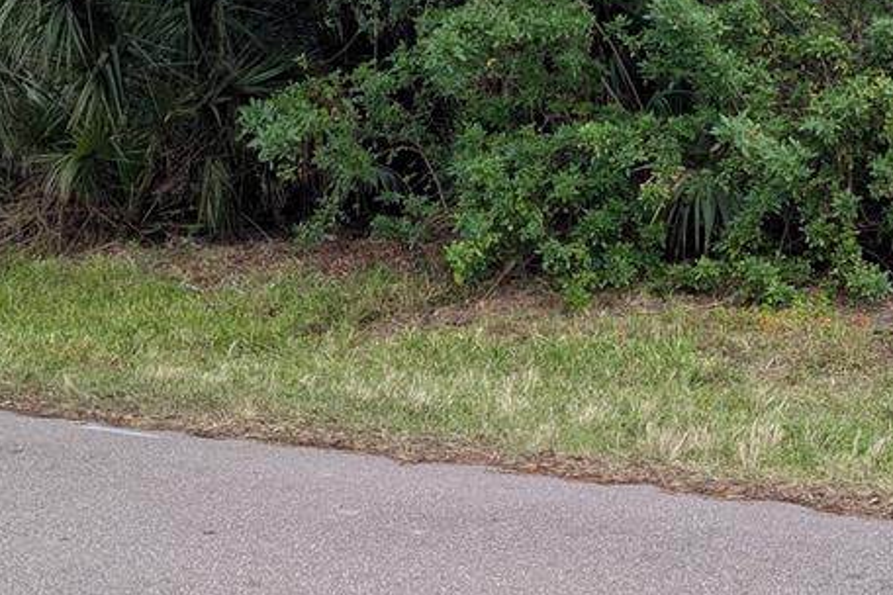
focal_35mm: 63
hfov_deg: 31.3
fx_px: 1563
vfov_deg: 21.3
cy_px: 129
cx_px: 674
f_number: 1.73
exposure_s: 1/334
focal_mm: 4.38
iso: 46
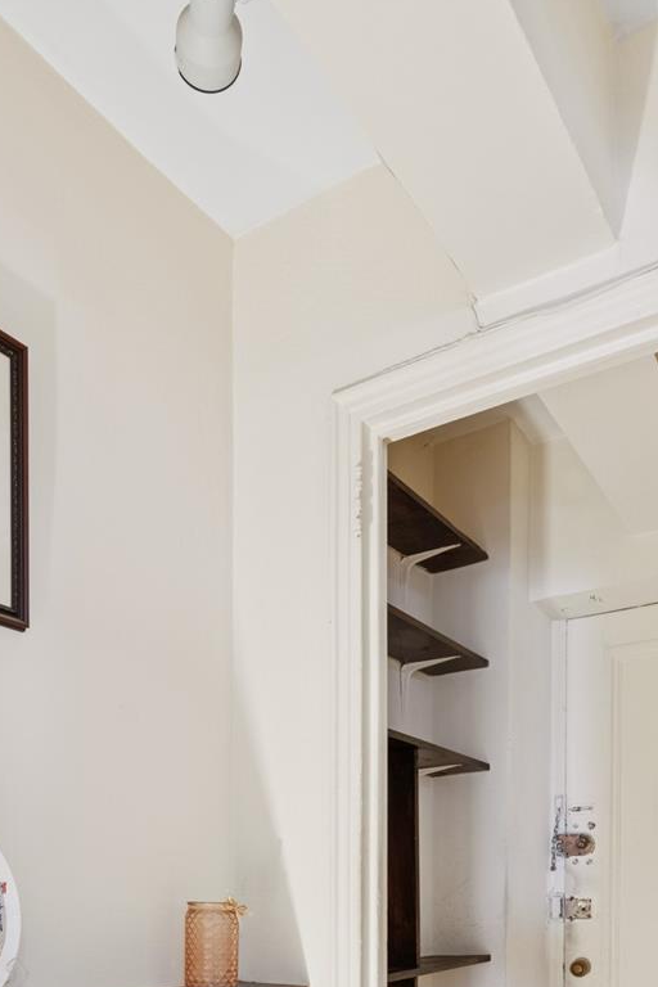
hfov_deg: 43.3
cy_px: 918
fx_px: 822
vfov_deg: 53.0
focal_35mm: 30
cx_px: 249
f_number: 14
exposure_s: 1/1.25
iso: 640
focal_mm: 15
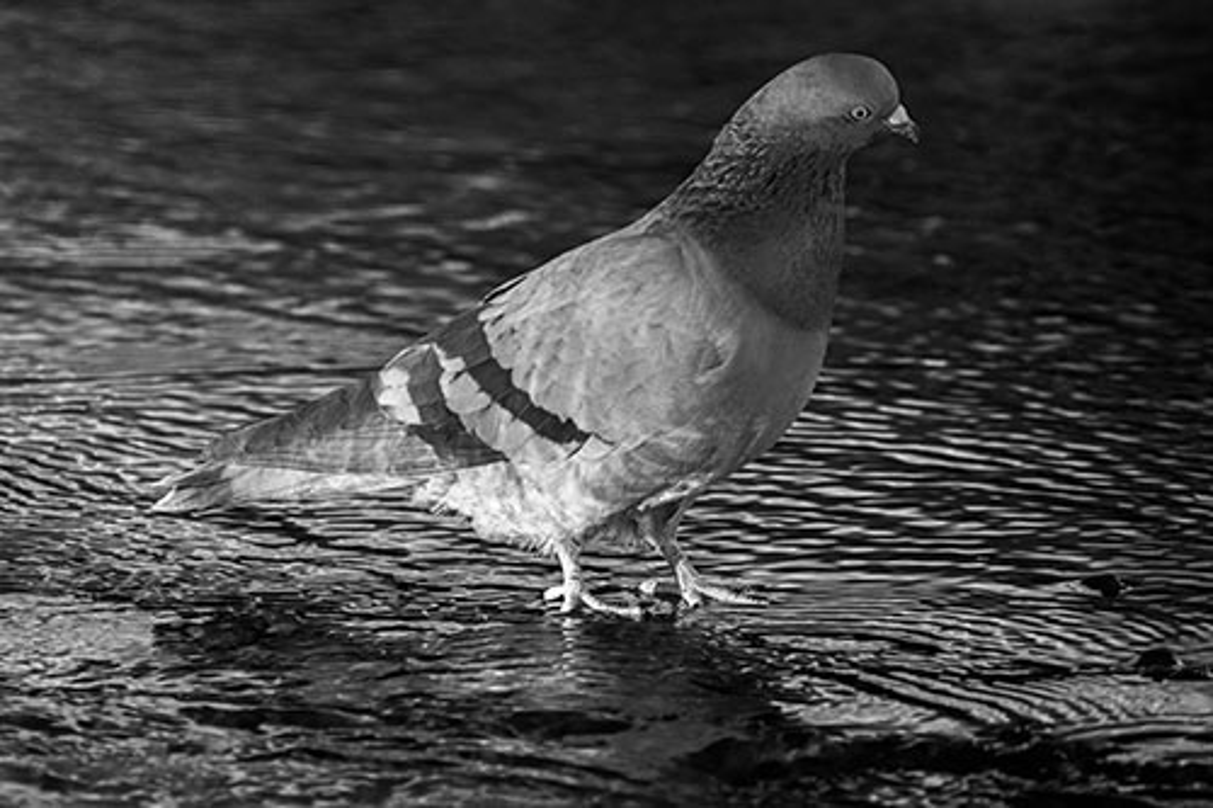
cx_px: 606
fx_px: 31997
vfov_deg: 1.4
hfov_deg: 2.2
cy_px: 404
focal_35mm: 950
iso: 4000
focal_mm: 950
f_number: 12
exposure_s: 1/1000
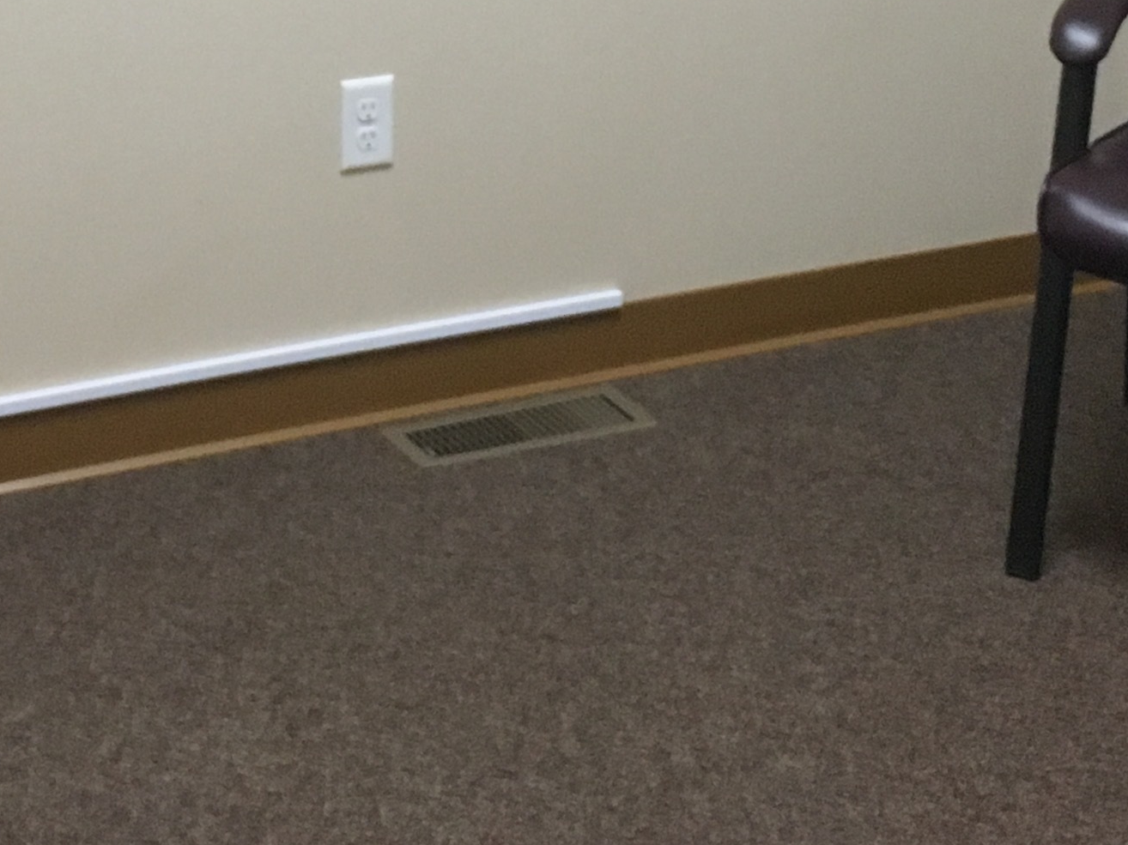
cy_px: -362
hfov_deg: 21.8
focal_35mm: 89
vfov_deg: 15.5
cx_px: 296
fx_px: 2900
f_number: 2.2
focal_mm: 4.15
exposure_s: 1/24
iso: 200
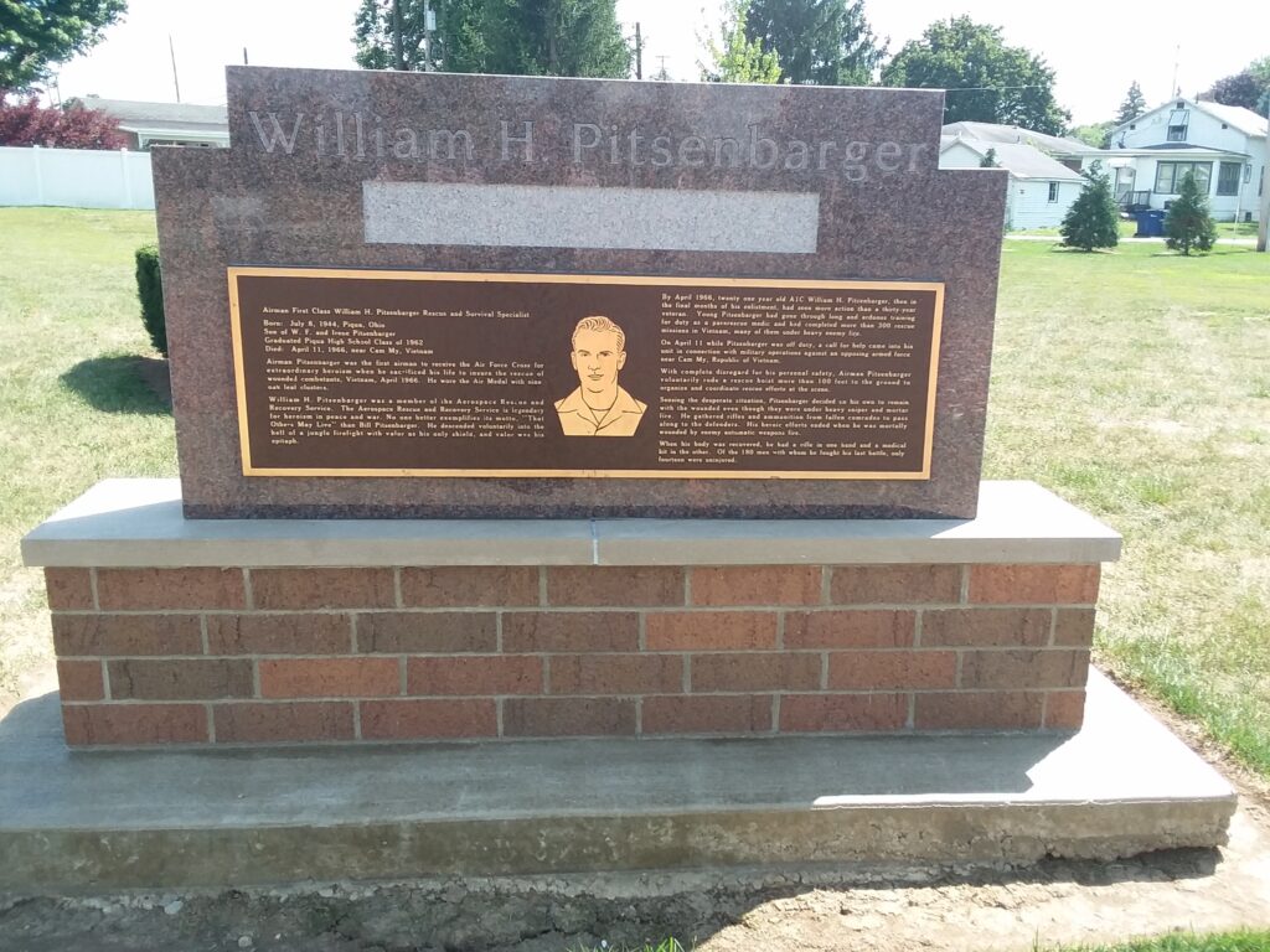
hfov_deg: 61.7
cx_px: 635
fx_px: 1064
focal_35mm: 29
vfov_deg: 48.2
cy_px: 476
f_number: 1.9
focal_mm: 2.47
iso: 40
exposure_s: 1/423
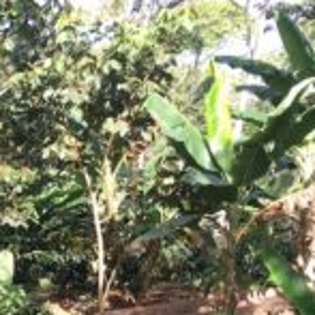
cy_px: 365
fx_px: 1091
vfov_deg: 15.9
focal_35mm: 106
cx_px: -177
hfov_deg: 15.1
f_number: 2.2
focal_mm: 4.15
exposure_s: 1/198
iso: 25
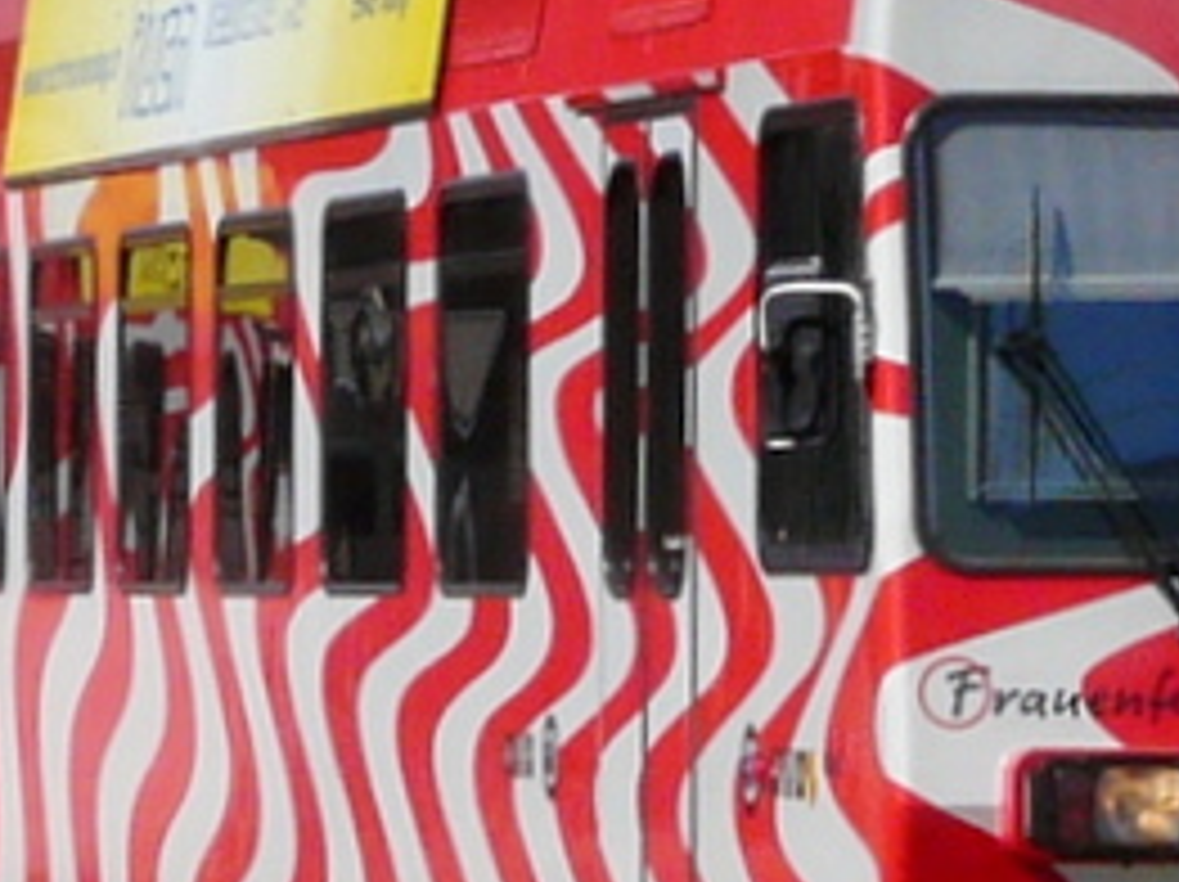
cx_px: 189
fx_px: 8065
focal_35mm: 237
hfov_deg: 8.3
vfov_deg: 6.3
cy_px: 238
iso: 100
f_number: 7.1
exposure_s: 1/400
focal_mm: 10.2
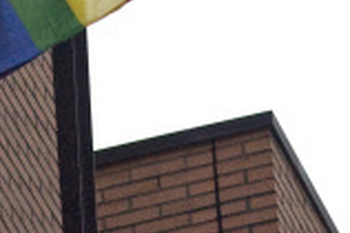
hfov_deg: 3.1
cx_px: -42
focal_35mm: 670
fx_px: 6507
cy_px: -220
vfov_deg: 2.0
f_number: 5.6
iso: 1000
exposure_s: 1/500
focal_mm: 110
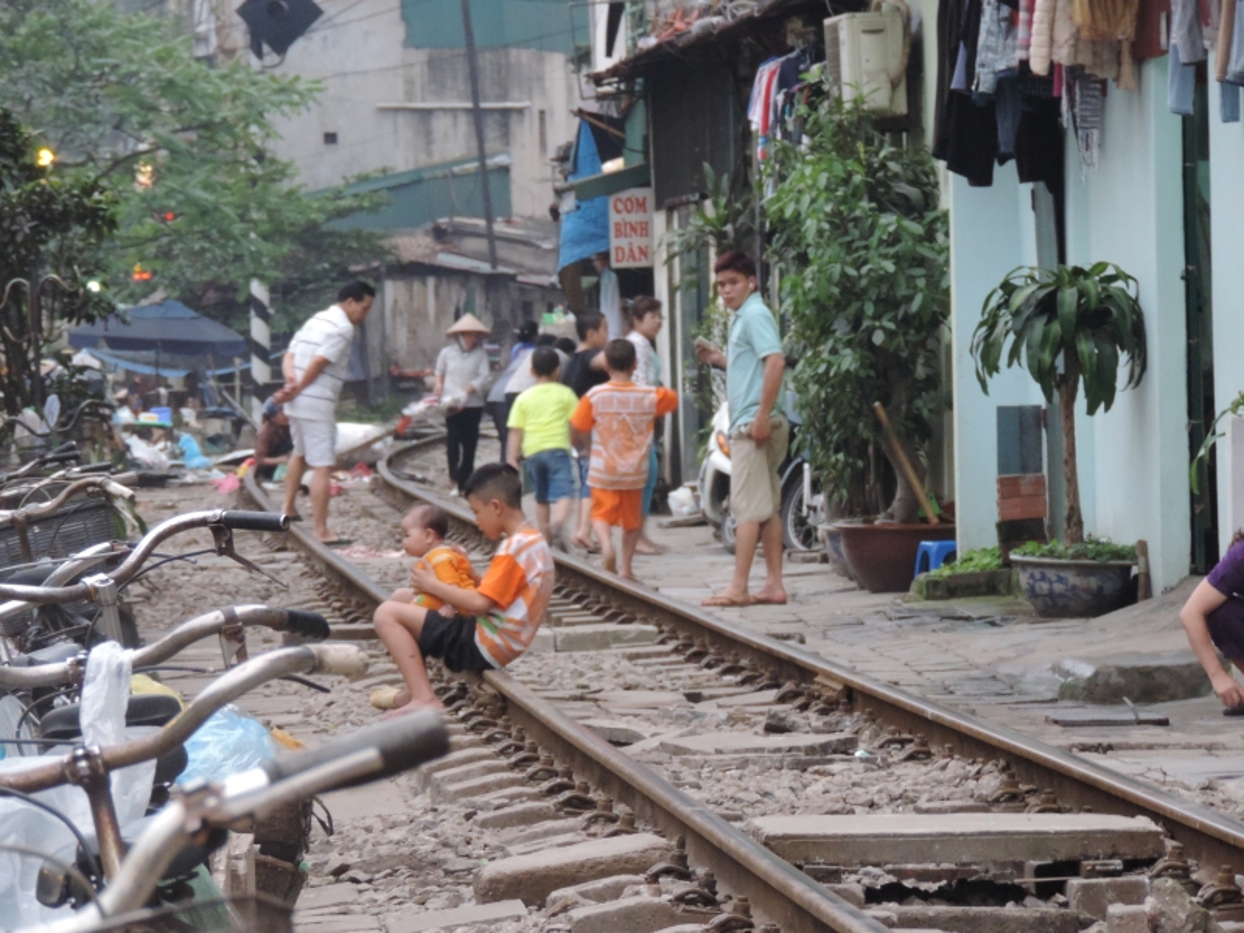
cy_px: 466
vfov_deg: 6.6
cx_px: 622
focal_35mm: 225
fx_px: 8086
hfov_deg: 8.8
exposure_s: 1/13
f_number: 4.6
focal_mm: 40.1
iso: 800
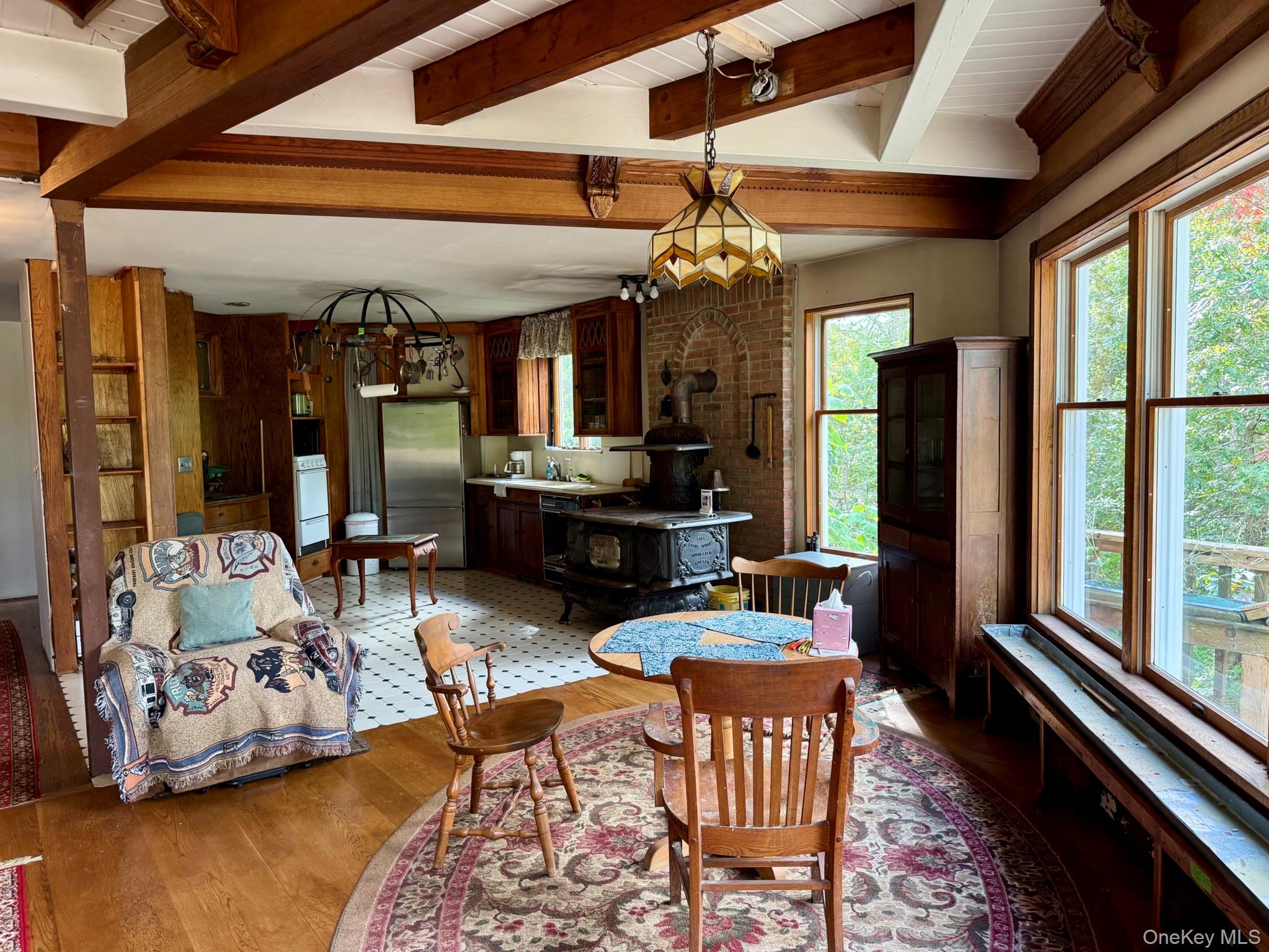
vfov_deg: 56.8
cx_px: 634
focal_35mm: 24
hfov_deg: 71.6
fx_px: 880
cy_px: 476
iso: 160
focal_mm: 6.76
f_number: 1.78
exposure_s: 1/60
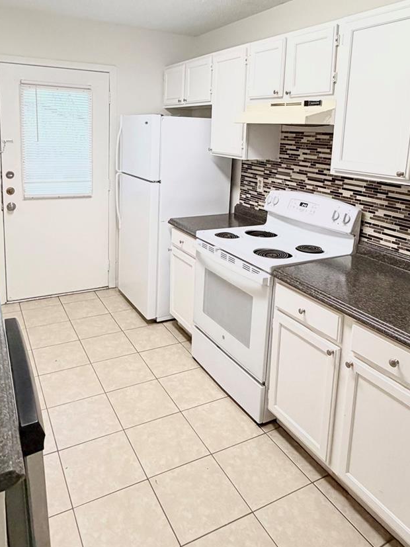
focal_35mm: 26
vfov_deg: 66.2
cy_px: 201
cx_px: 183
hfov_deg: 52.9
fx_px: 411
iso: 200
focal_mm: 2.22
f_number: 2.2
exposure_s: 1/120
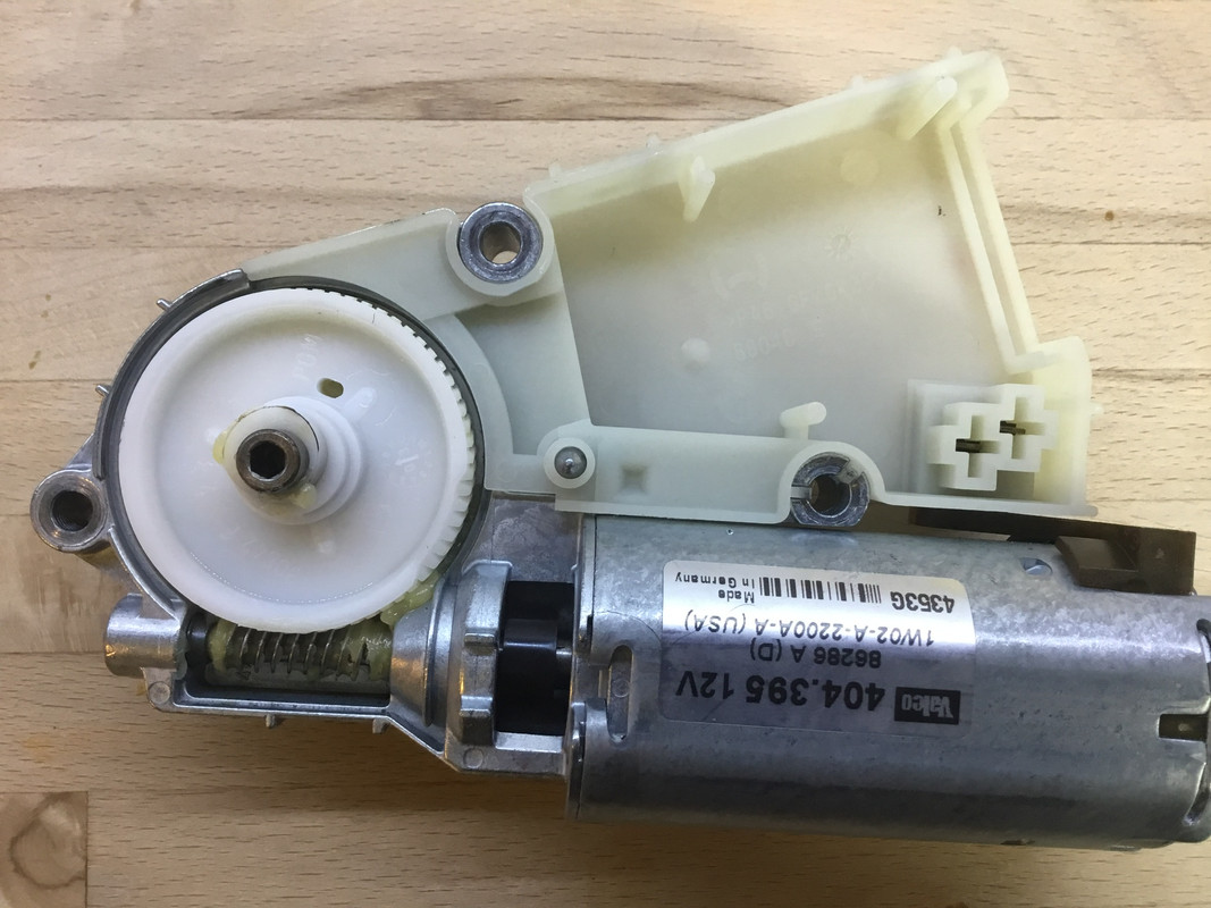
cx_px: 606
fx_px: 1084
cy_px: 454
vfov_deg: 45.4
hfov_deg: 58.4
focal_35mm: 31
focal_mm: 3.3
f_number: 2.4
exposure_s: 1/33
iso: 100
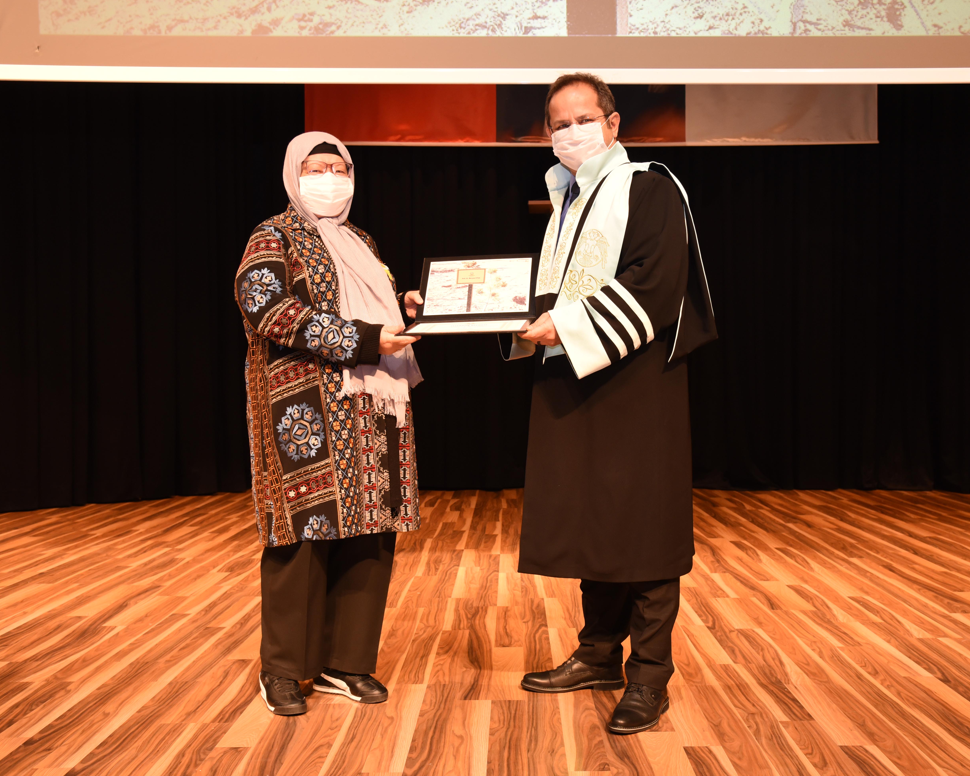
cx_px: 533
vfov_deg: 40.1
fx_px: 1062
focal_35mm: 37
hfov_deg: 49.0
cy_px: 397
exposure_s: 1/50
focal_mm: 32
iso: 1600
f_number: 5.6
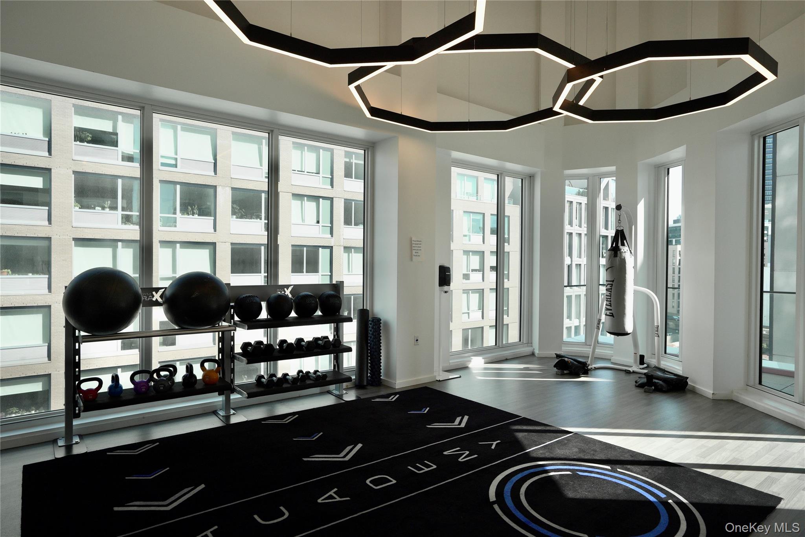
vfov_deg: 59.5
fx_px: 470
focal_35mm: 21
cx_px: 402
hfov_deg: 81.2
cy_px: 268
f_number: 4.5
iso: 500
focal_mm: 21
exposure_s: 1/1000
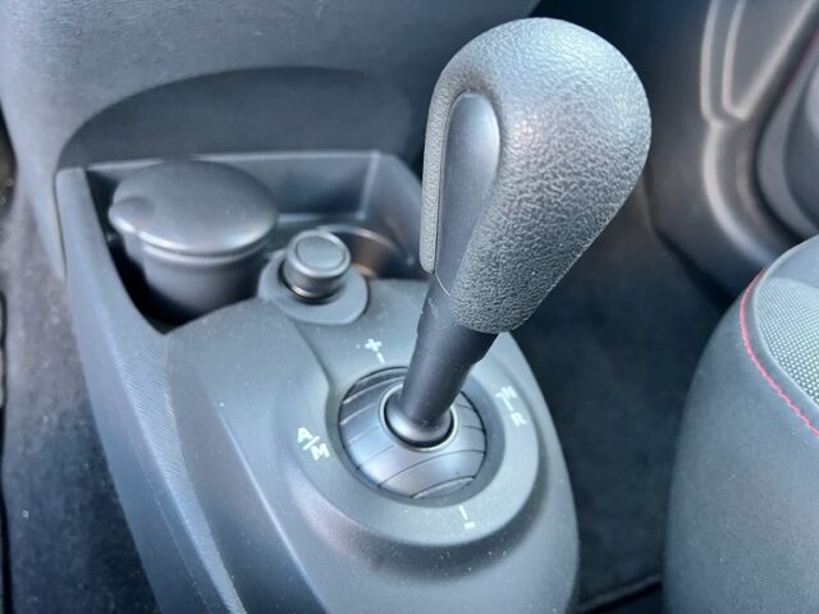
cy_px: 307
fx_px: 615
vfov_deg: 53.1
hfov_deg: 67.3
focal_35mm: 26
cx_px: 410
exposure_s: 1/60
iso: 250
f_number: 1.5
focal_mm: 5.7
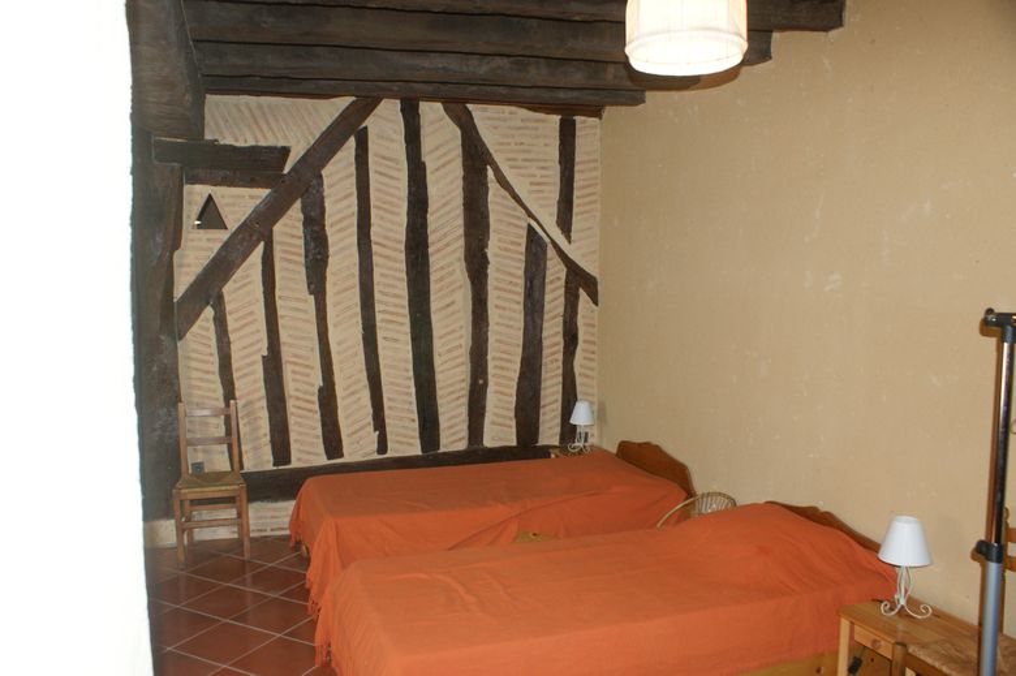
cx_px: 508
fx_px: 761
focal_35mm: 27
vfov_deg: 47.9
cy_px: 338
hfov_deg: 67.4
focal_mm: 18
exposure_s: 1/60
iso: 400
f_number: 5.6
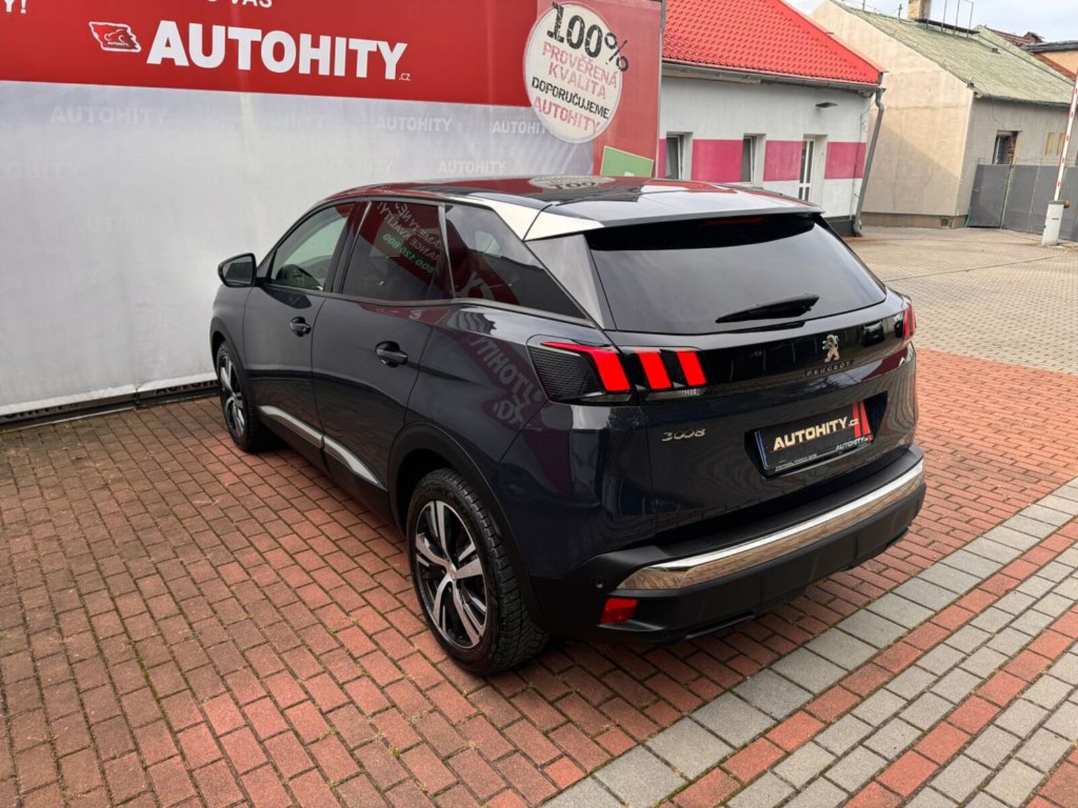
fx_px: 747
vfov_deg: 56.8
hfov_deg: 71.6
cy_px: 404
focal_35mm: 24
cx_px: 539
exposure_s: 1/952
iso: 80
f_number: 1.78
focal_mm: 6.76
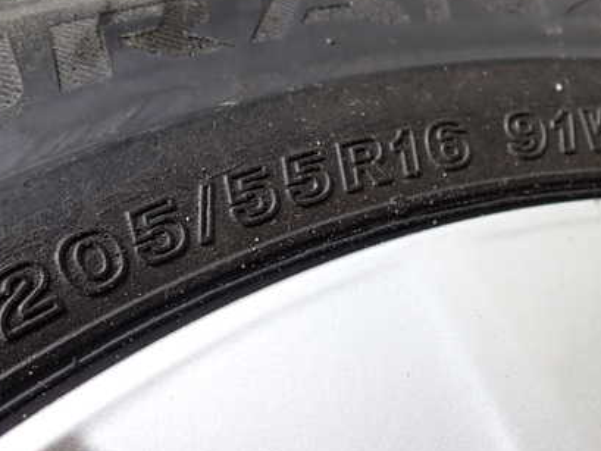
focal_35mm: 44
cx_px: 323
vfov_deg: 32.8
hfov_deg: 42.9
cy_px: 261
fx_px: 764
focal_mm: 5.4
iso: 100
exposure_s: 1/160
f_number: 2.3
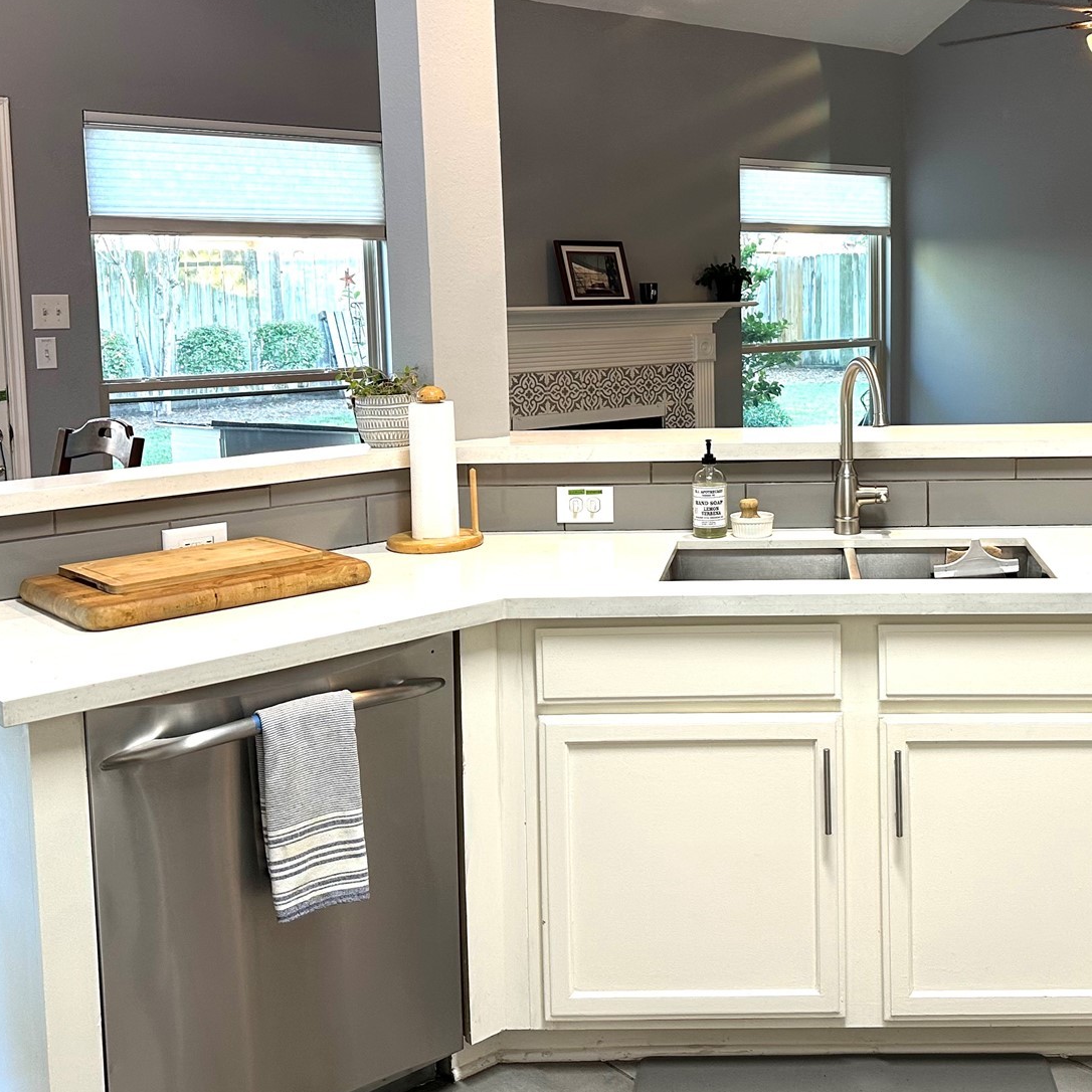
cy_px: 407
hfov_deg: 40.9
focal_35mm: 40
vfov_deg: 41.5
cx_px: 794
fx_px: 1428
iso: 125
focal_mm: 6.86
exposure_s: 1/60
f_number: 1.78
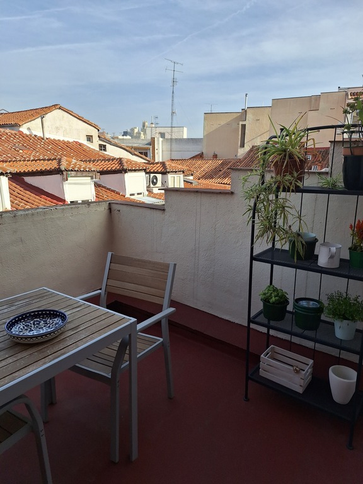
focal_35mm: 23
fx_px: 322
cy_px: 242
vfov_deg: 73.9
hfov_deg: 58.9
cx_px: 182
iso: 40
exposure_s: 1/2364
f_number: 1.8
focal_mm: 5.54
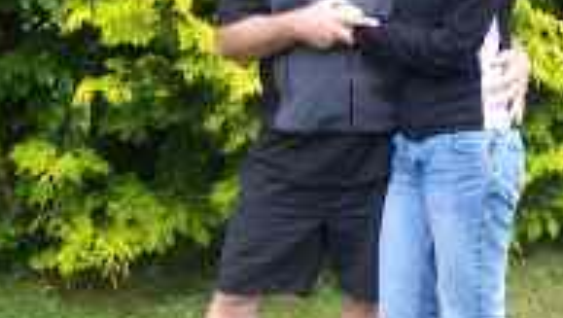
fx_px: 1479
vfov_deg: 12.2
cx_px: 459
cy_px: 58
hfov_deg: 21.3
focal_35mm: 99
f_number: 3.4
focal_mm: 8
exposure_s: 1/90
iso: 100
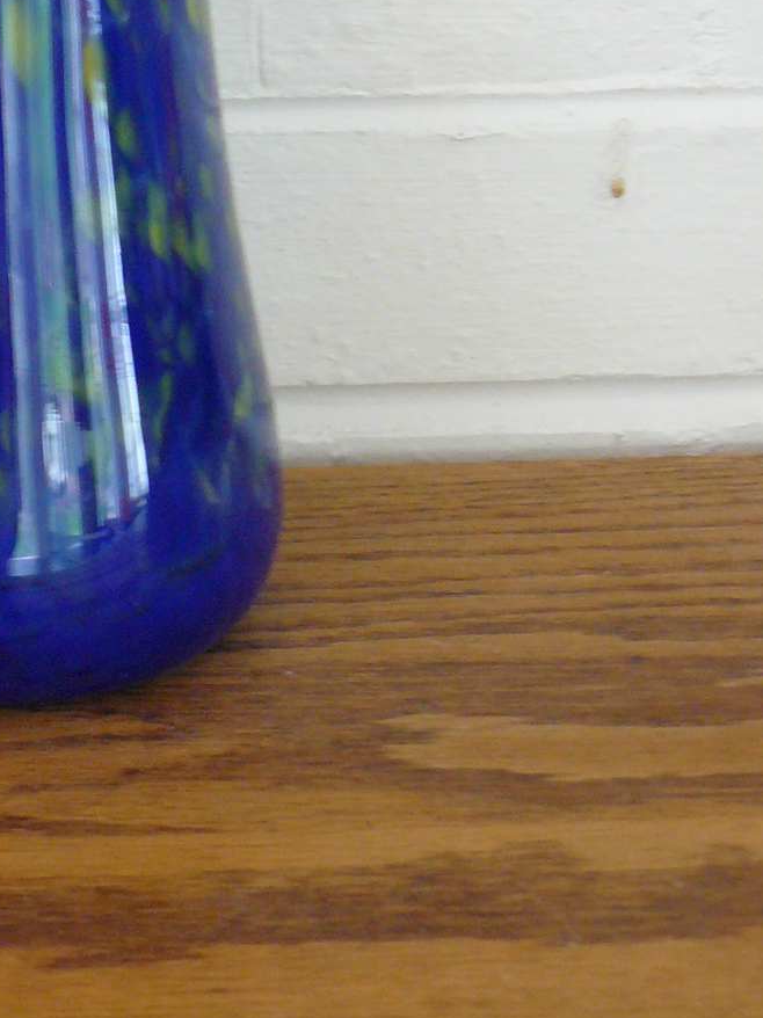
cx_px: -111
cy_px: -88
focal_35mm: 84
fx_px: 2470
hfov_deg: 16.9
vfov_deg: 22.1
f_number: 2.8
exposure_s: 1/13
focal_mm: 6
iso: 200
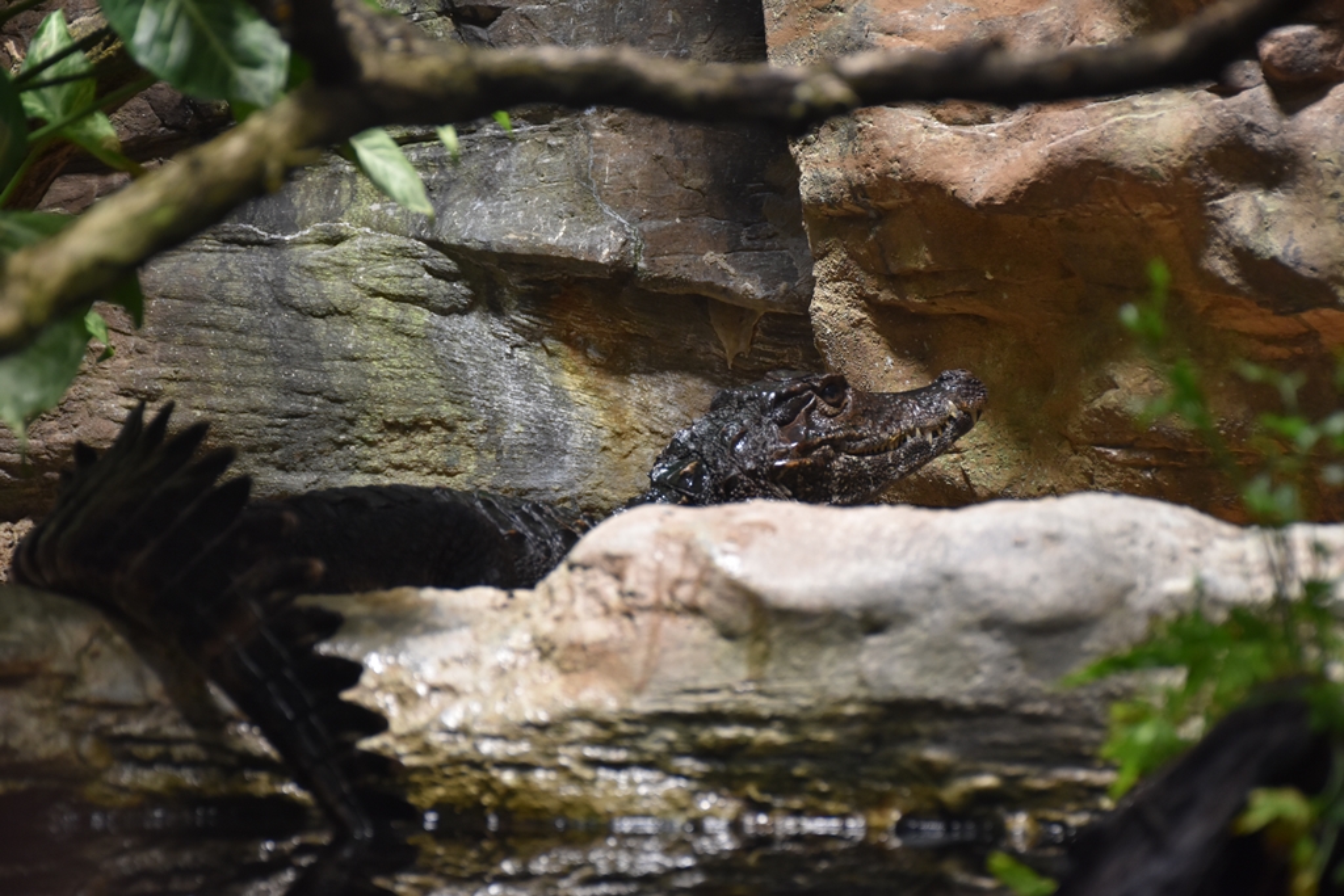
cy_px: 448
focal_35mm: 112
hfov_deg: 18.2
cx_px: 672
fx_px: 4200
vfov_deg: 12.2
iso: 800
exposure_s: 1/125
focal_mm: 75
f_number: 5
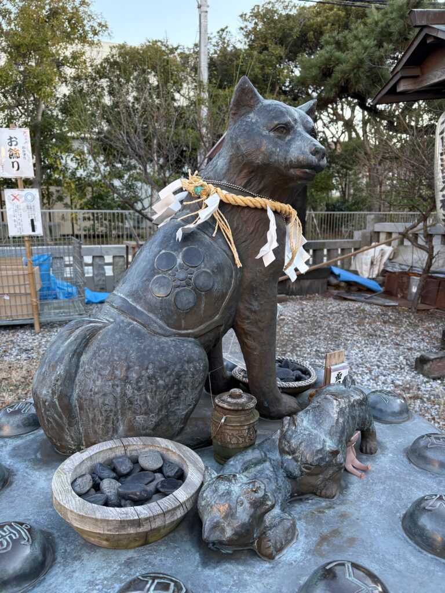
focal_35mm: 26
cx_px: 222
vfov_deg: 67.3
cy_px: 296
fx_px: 446
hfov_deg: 53.1
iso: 125
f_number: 1.6
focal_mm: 5.96
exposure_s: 1/214
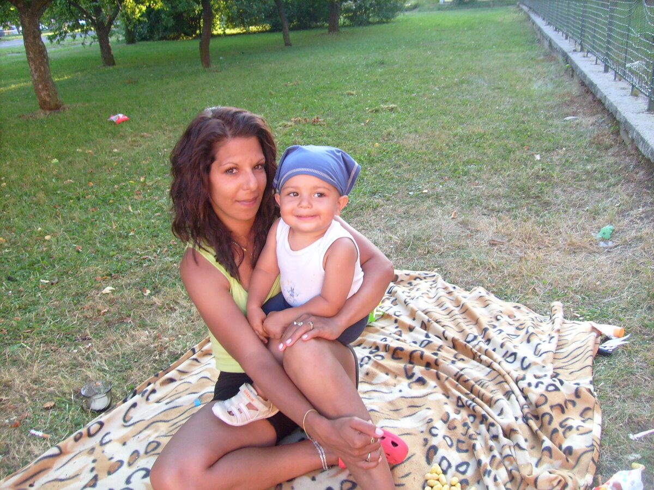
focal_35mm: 35
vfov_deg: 40.7
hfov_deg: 52.6
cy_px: 245
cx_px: 327
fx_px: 661
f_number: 2.8
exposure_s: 1/60
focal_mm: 5.8
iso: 80
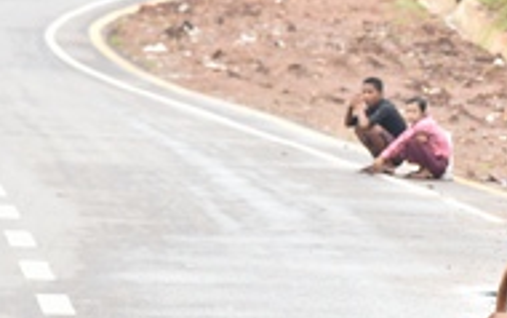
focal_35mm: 419
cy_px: 212
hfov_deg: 5.0
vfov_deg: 3.1
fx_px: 5793
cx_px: 814
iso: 320
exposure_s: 1/160
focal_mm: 120
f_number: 5.6
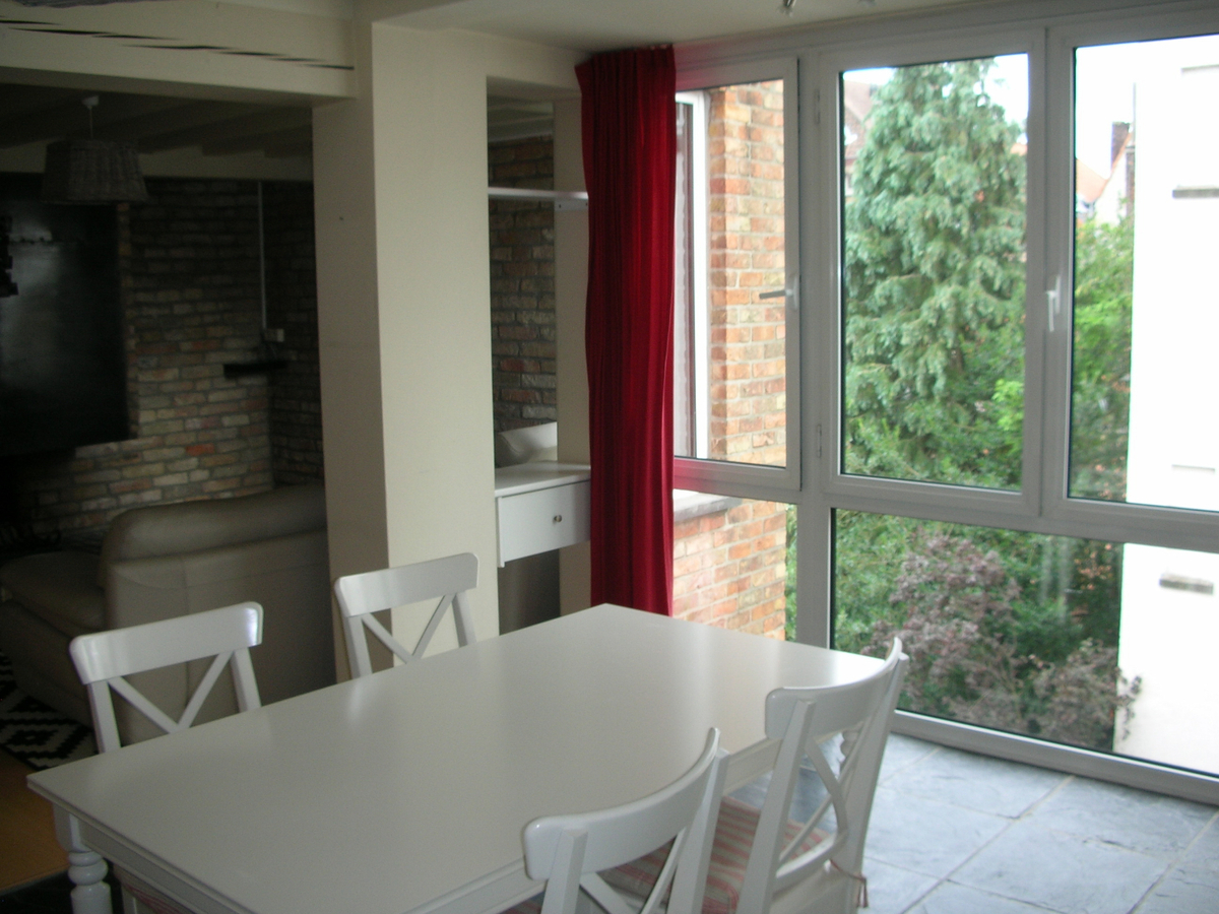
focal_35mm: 35
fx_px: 1233
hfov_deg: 52.6
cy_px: 457
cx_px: 610
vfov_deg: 40.7
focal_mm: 5.8
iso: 51
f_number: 3
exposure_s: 1/30
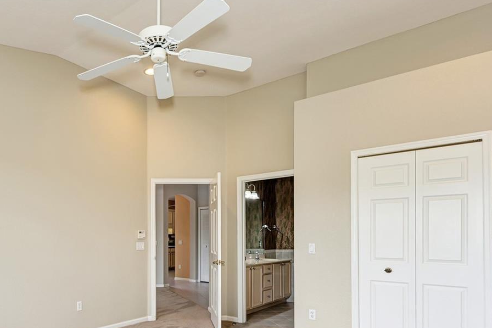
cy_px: 233
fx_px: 342
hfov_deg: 68.1
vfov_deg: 49.8
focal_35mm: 25
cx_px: 139
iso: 250
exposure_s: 1/50
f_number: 5.6
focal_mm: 14
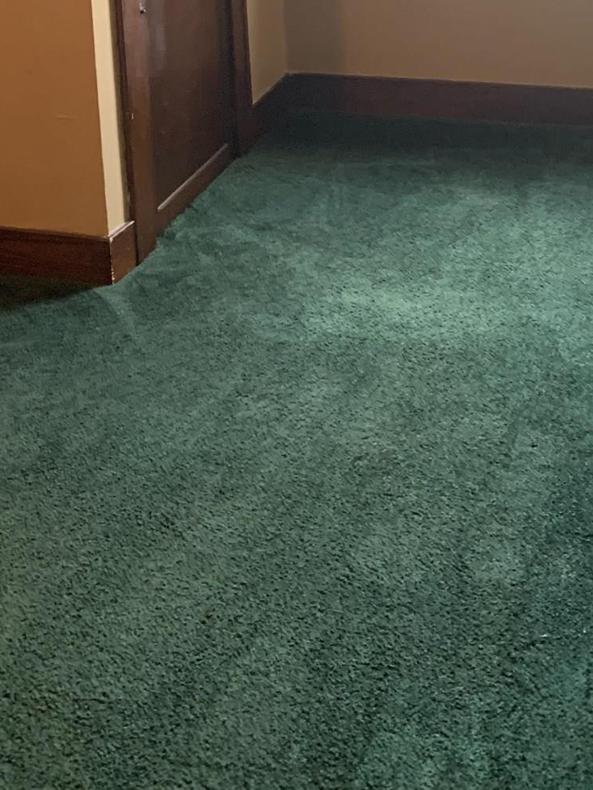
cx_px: 205
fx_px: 1370
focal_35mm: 60
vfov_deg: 29.0
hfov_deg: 24.3
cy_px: -83
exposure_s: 1/40
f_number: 1.8
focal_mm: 4.25
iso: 400
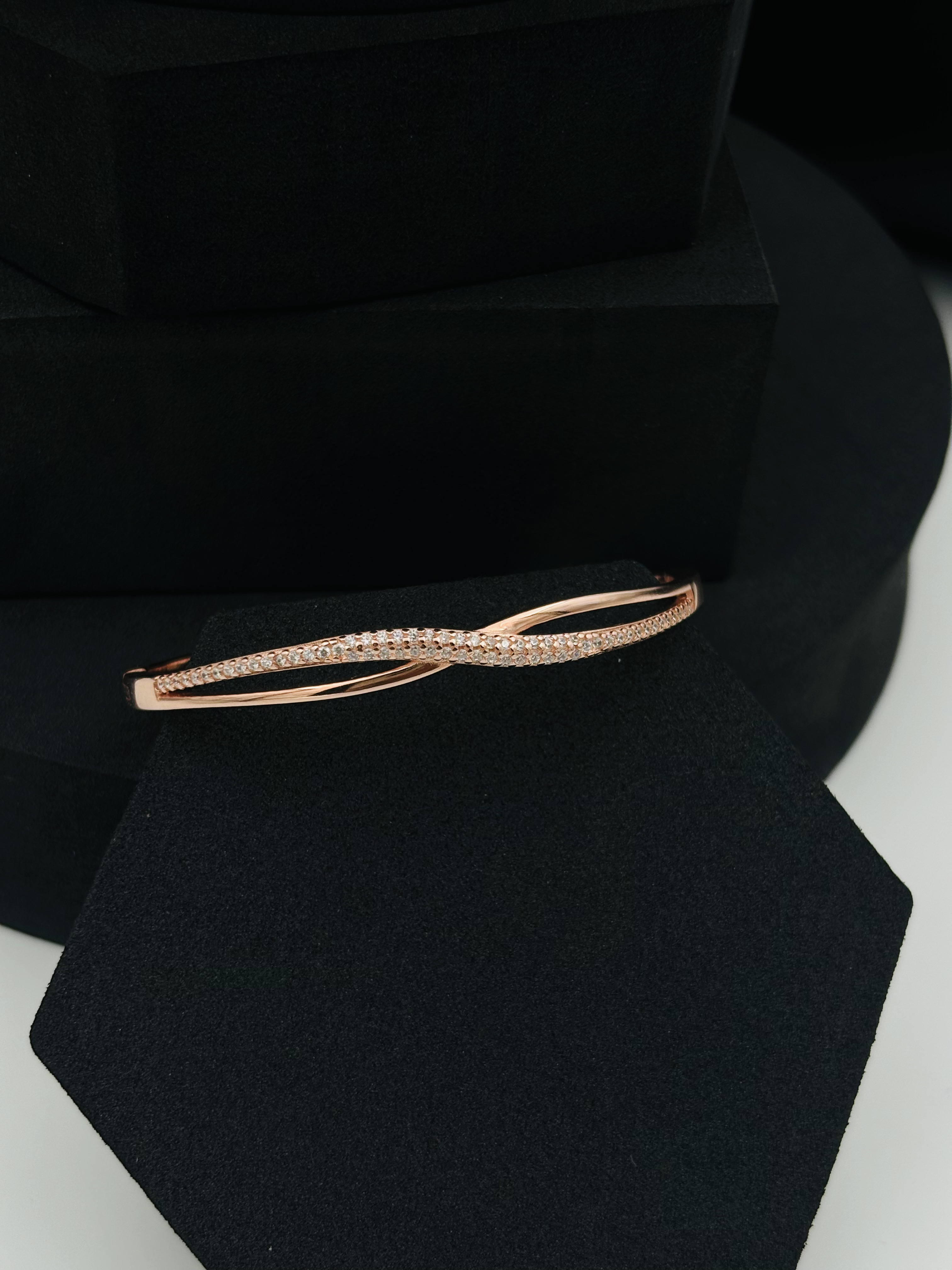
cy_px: 635
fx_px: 1907
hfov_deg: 28.0
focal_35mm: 52
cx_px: 476
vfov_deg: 36.8
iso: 32
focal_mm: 5.96
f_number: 1.6
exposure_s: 1/502
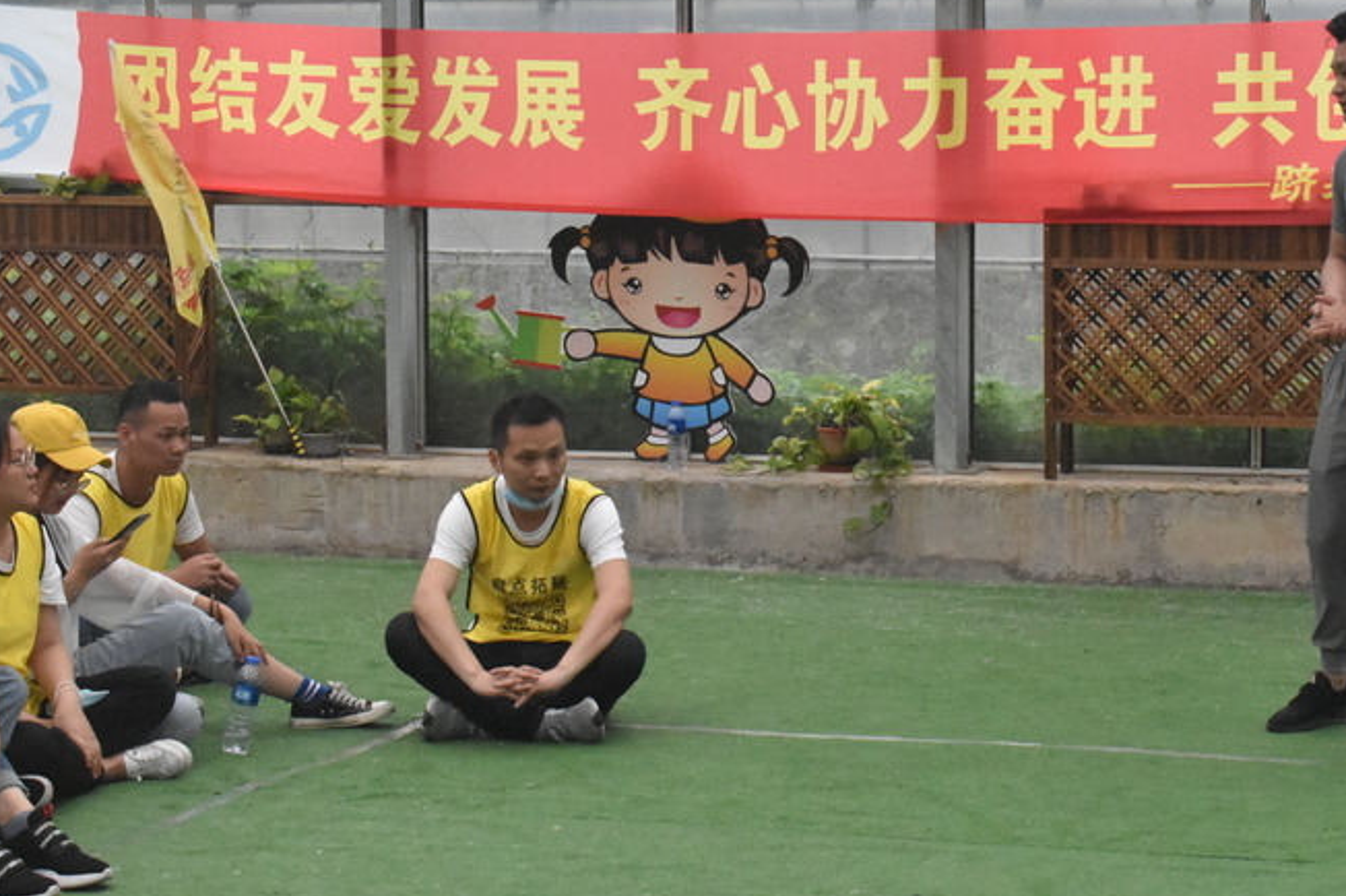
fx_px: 3438
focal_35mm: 92
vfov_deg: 14.8
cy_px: 409
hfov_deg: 22.0
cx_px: 927
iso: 6400
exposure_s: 1/400
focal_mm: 40
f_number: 10
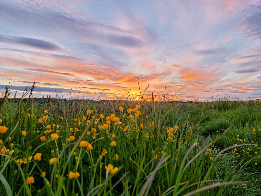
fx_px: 181
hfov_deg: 71.6
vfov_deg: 56.8
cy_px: 98
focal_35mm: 24
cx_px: 130
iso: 80
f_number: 1.8
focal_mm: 6.7
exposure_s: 1/100
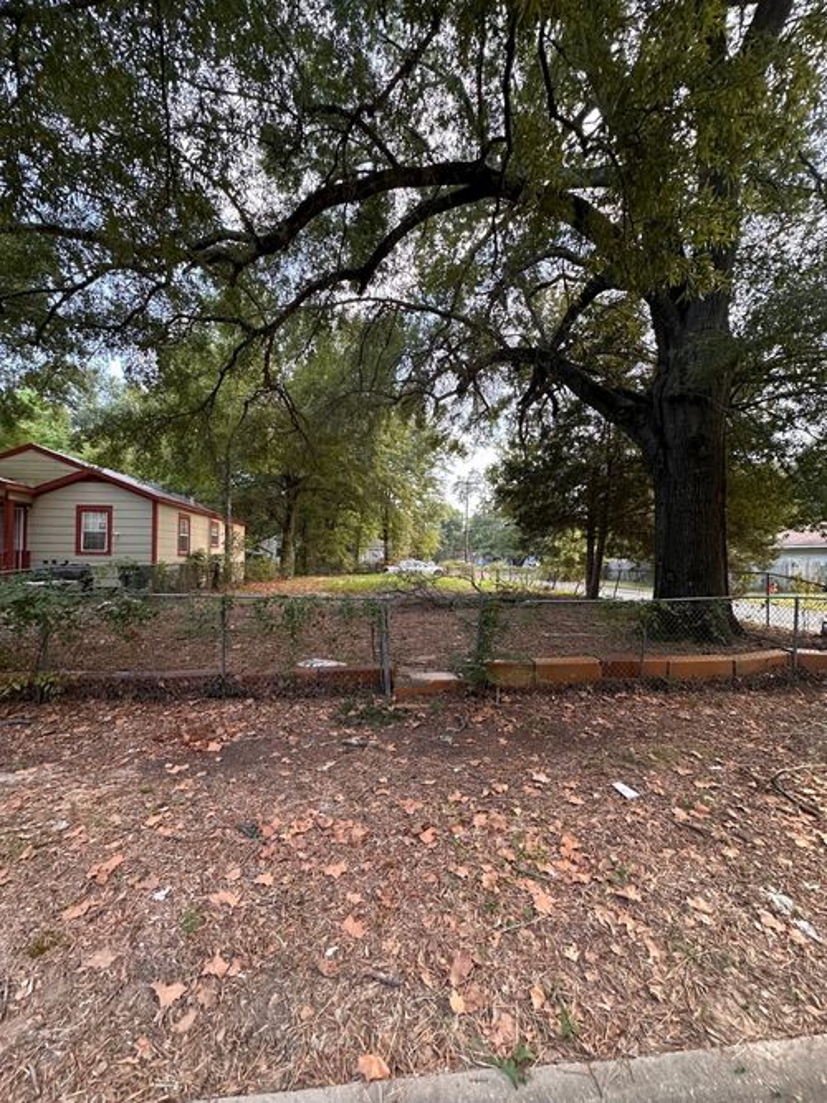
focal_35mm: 14
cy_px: 552
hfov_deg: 85.7
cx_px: 414
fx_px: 446
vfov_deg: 102.1
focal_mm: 2.22
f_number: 2.2
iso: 250
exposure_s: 1/99
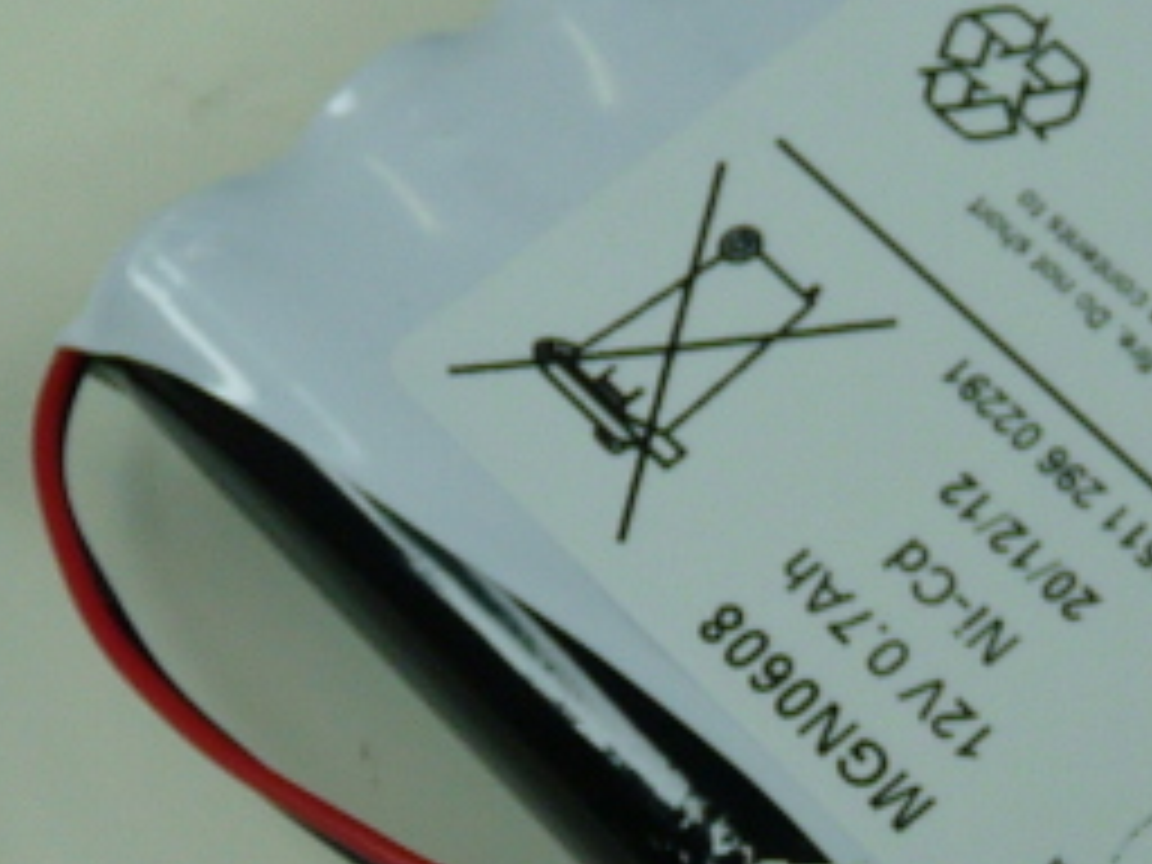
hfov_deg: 16.2
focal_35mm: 120
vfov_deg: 12.3
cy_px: 608
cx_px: 1089
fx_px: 3994
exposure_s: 1/125
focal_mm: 4.8
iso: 100
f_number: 2.8
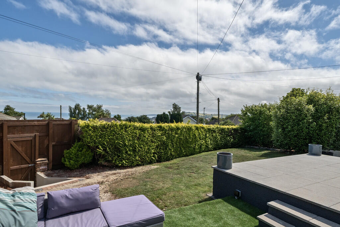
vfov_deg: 67.4
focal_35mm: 18
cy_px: 114
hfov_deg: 90.0
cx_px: 170
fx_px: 170
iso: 400
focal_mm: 12
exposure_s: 1/2000
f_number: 8
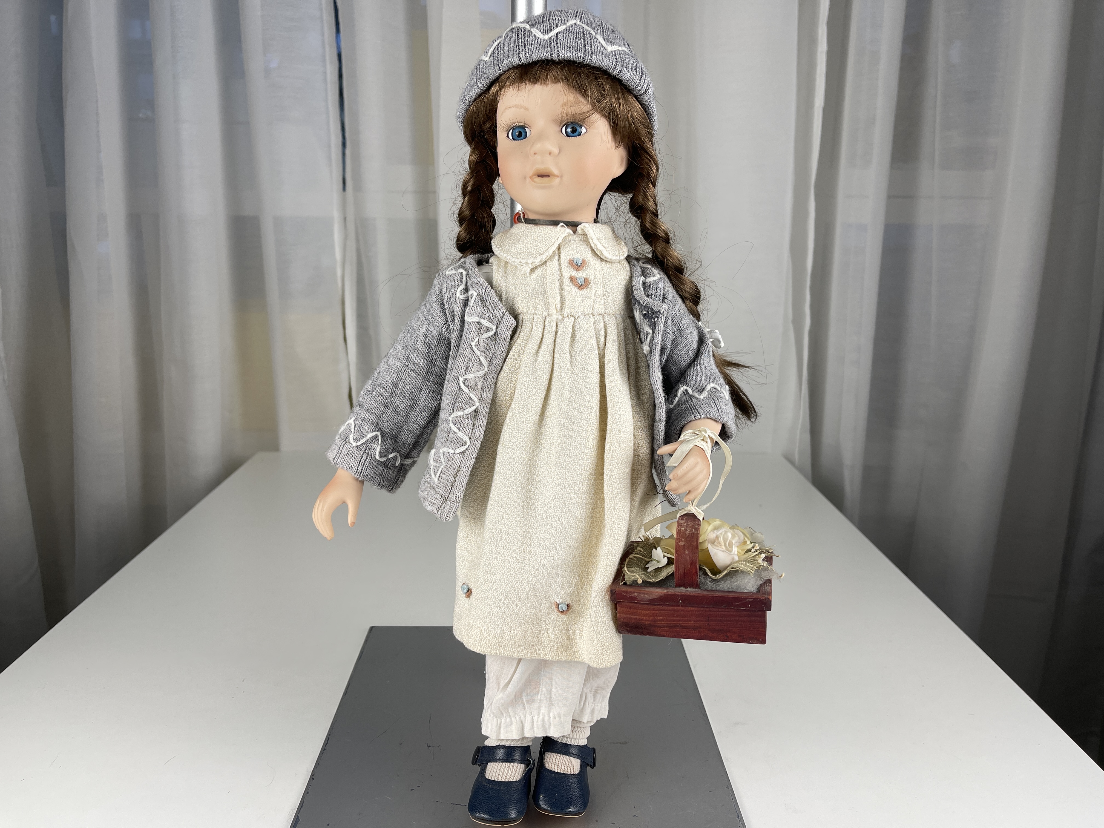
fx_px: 797
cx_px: 552
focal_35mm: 25
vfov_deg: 54.9
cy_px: 414
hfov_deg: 69.4
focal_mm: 5.1
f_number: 1.6
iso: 32
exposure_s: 1/162
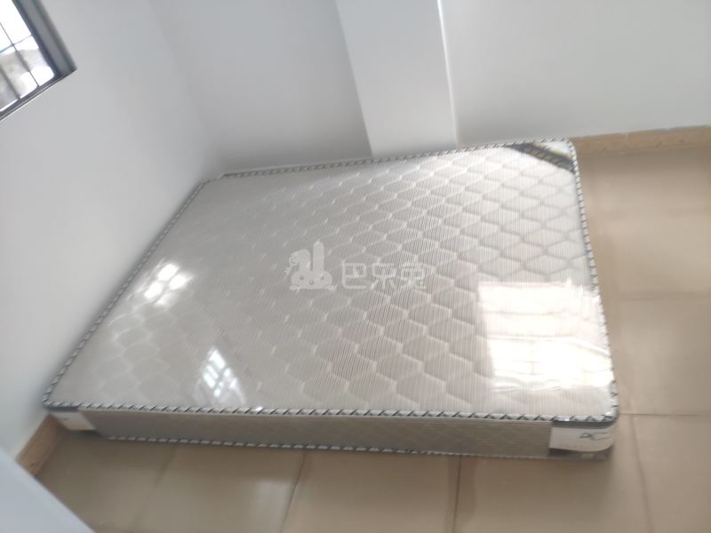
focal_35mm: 21
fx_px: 431
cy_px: 266
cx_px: 356
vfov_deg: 63.4
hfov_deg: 79.0
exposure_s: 1/50
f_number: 1.8
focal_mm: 4.22
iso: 365
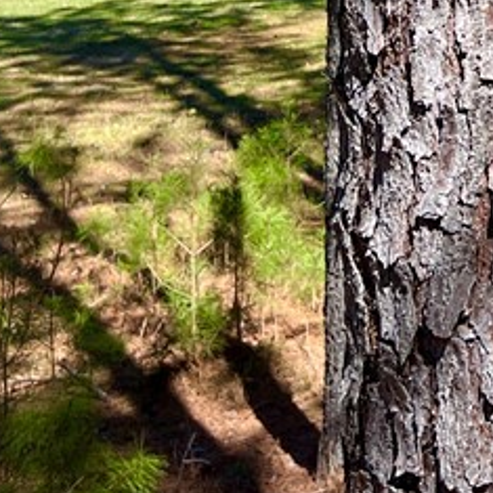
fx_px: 1611
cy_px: -220
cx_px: 741
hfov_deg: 15.9
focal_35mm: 100
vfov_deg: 16.1
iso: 50
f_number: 1.5
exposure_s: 1/1575
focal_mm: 5.7
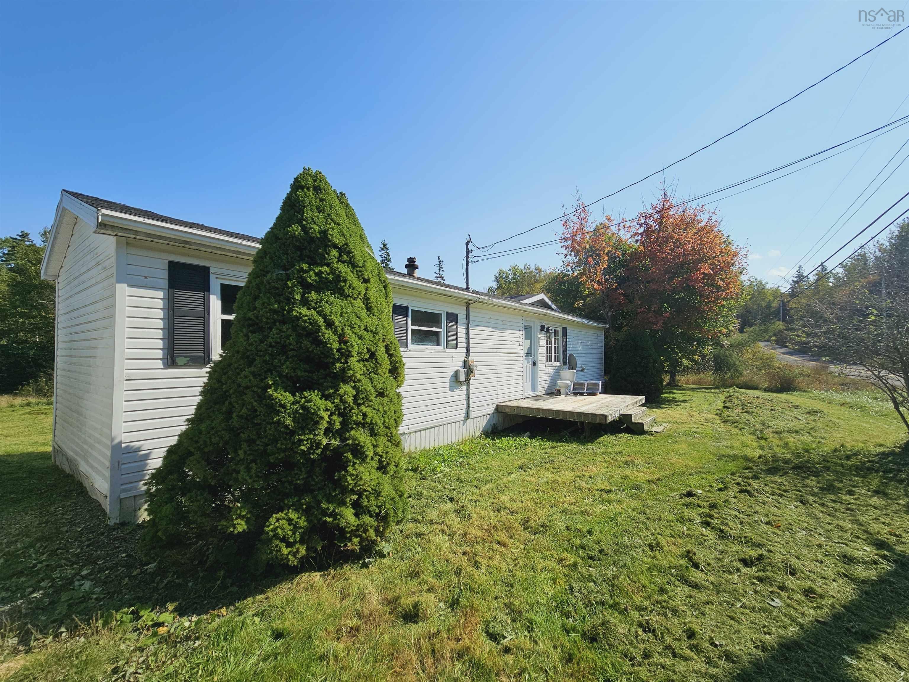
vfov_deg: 89.9
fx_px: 341
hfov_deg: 106.2
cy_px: 341
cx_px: 454
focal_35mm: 13
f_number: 2.2
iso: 50
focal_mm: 2.2
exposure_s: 1/3345
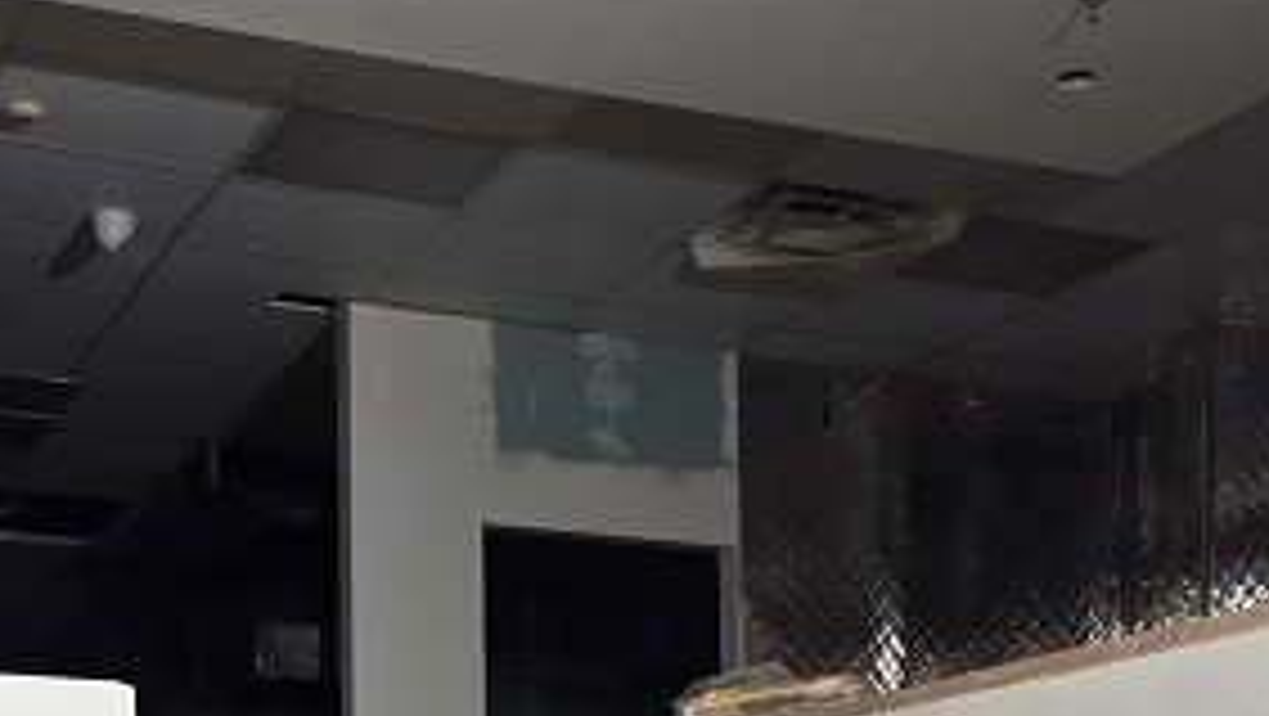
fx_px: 2390
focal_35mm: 71
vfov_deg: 15.6
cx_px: 788
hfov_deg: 29.6
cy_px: 1103
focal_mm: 5.4
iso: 800
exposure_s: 1/120
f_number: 1.8
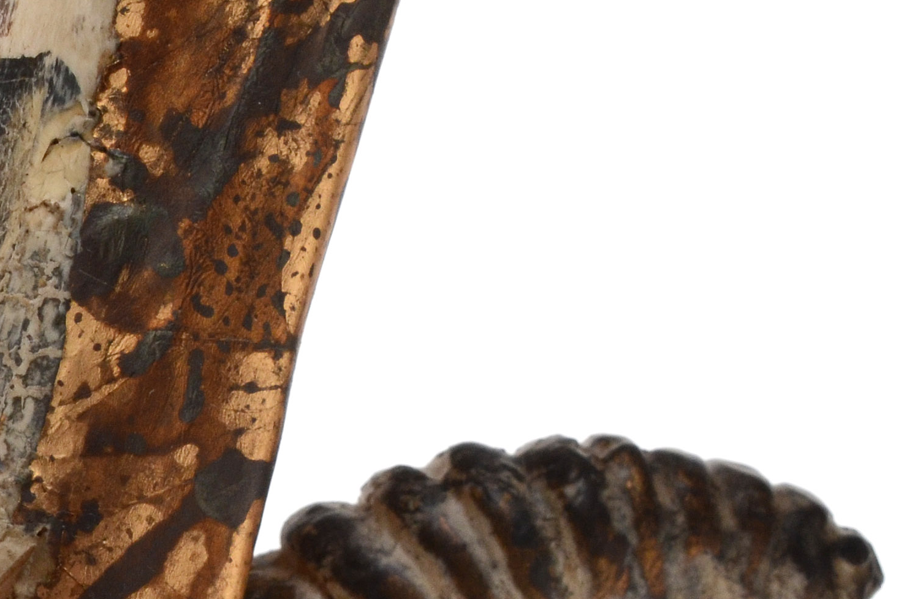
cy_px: 401
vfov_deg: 5.0
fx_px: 6908
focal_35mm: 276
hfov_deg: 7.4
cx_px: -246
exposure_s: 1/125
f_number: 14
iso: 400
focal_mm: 55
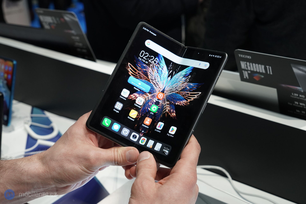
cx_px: 153
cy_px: 102
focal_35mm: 47
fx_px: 399
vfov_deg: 28.6
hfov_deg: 41.9
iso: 2500
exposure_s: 1/160
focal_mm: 47
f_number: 7.1
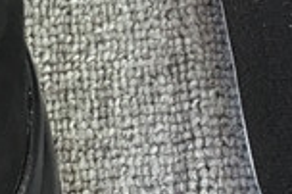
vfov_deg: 6.9
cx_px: 194
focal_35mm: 191
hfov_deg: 10.8
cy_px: -201
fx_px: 1548
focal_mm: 3.3
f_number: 2.4
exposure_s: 1/50
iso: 32
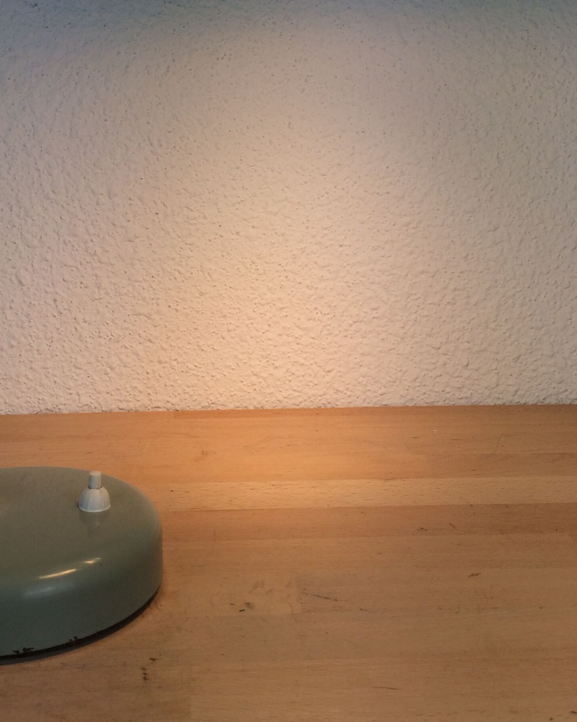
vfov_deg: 35.7
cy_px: 168
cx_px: 247
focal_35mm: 51
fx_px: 1089
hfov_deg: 29.6
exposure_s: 1/237
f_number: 2.2
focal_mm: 4.15
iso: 32
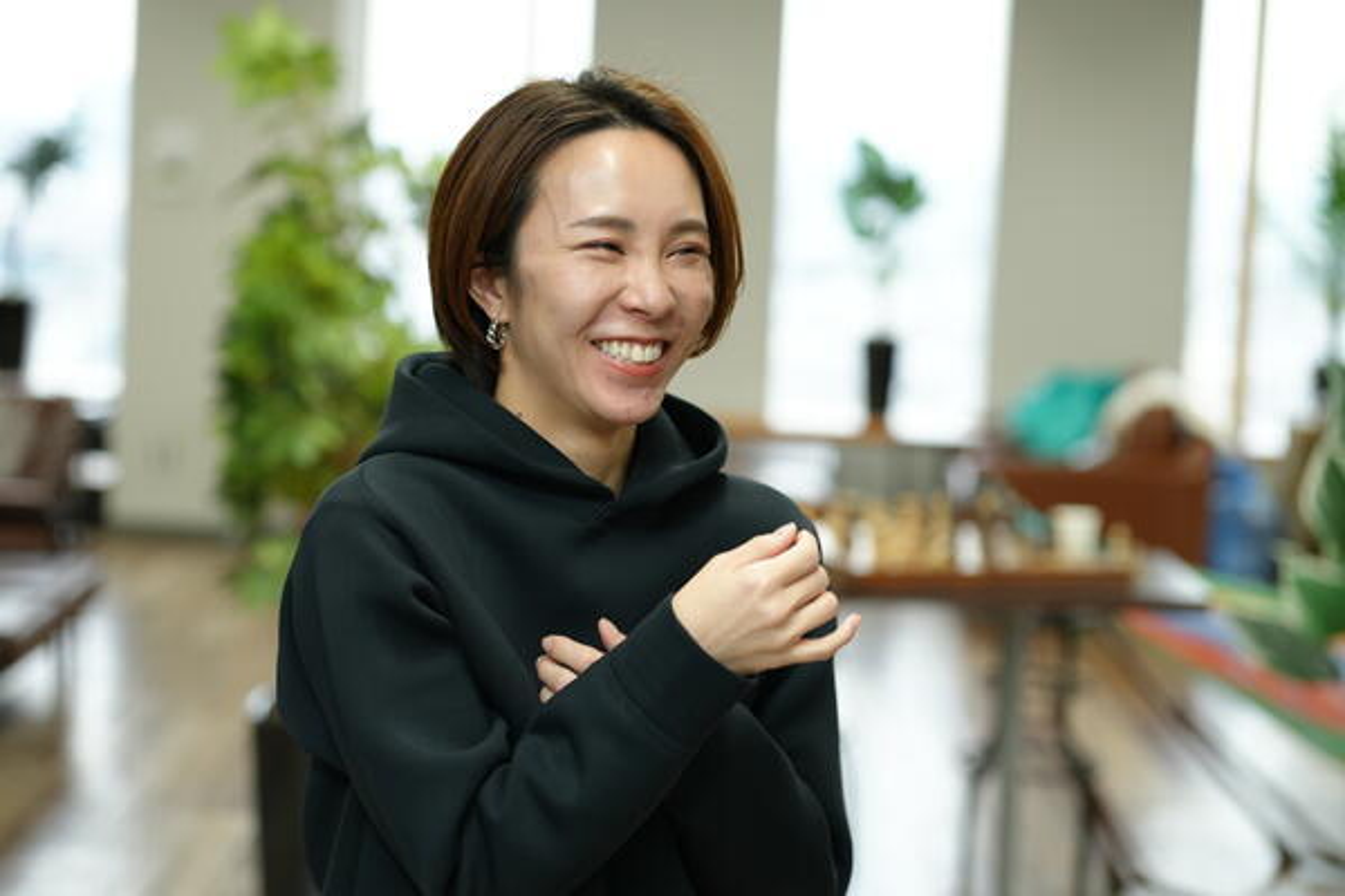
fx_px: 3175
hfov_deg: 23.9
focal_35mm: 85
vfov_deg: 16.1
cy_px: 448
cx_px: 672
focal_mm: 85
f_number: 3.2
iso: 640
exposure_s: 1/125
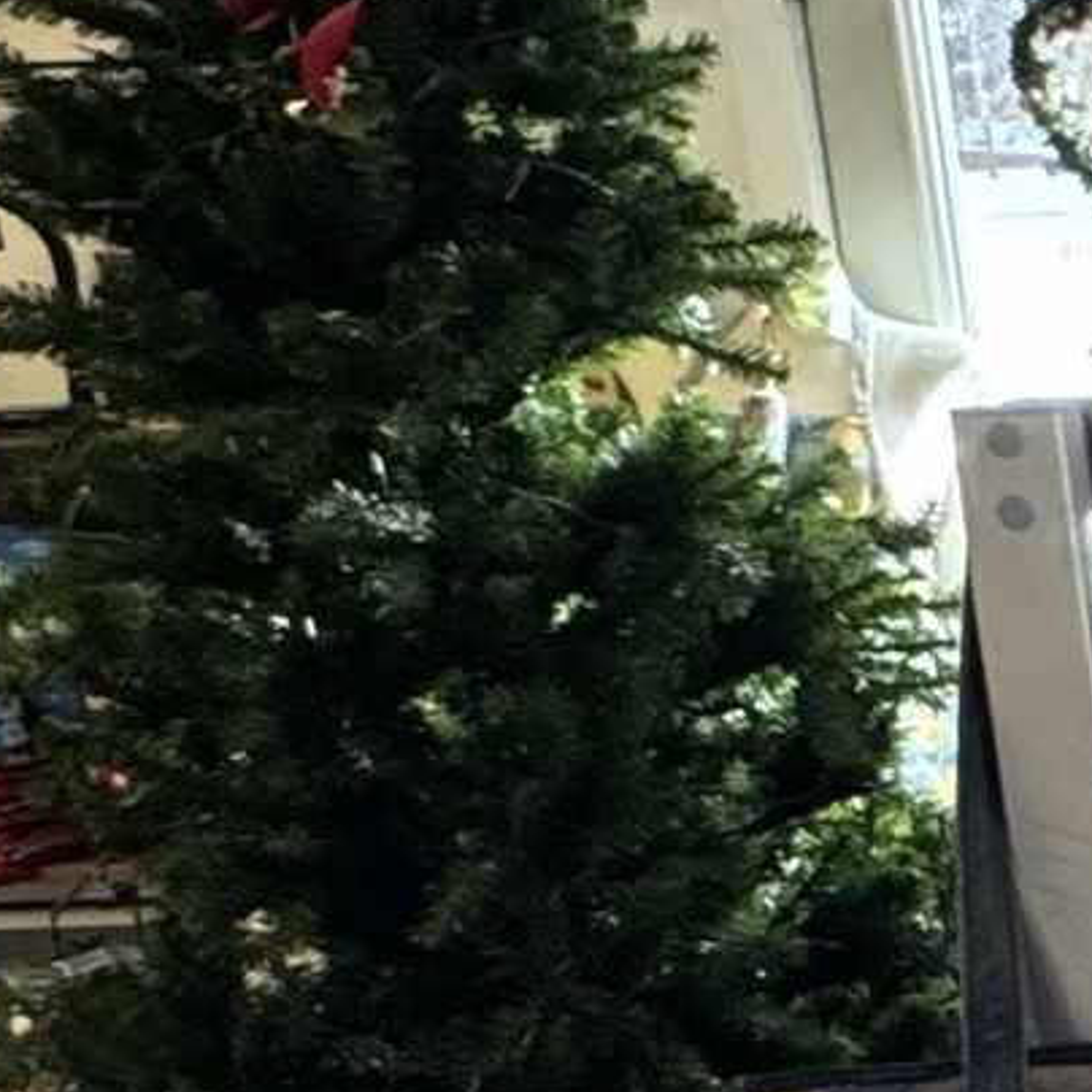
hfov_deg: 12.8
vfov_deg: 18.4
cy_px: 803
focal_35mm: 94
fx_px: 3355
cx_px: 2819
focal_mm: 2.22
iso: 250
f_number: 2.2
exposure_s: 1/120
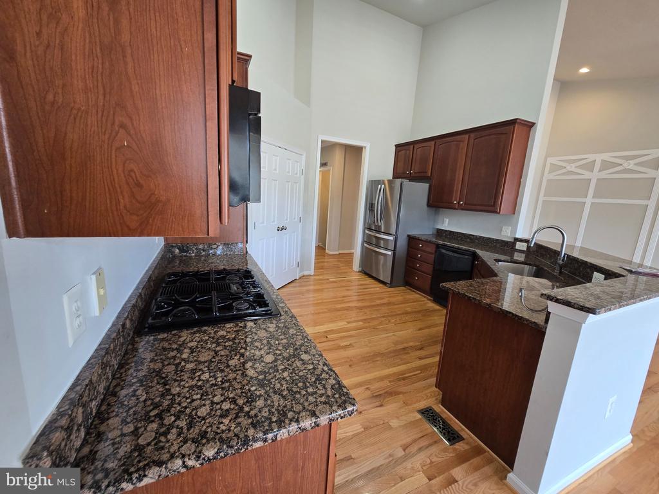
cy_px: 247
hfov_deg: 106.2
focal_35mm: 13
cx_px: 330
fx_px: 247
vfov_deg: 89.9
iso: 160
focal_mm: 2.2
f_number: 2.2
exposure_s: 1/60
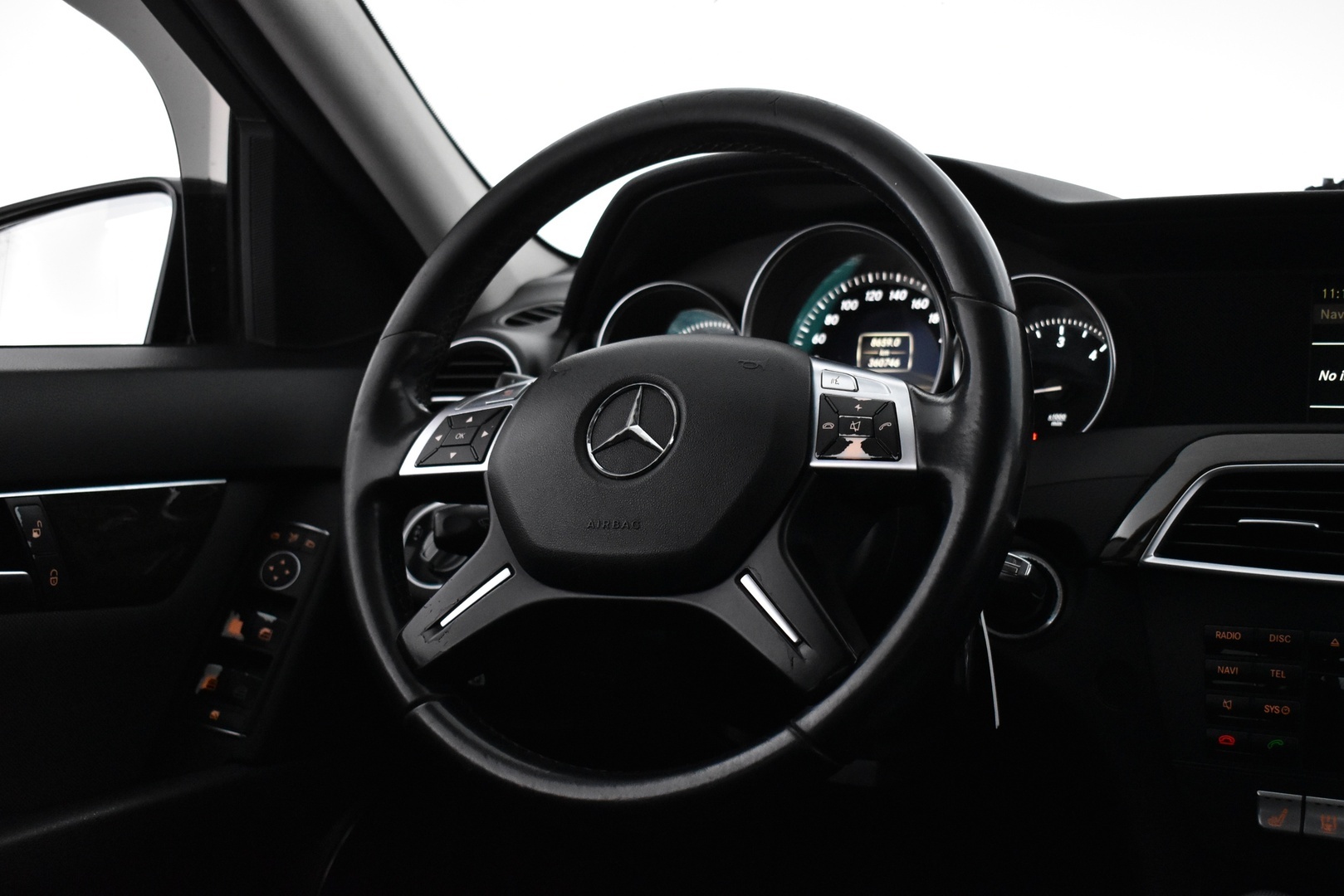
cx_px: 672
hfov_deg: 43.6
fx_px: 1680
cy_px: 448
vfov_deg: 29.9
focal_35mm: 45
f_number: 4.2
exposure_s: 1/80
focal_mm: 30
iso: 3200
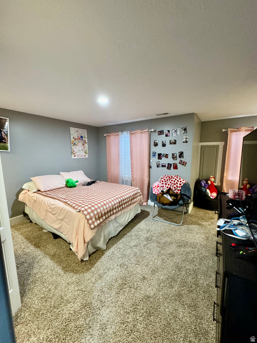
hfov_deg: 85.7
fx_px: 139
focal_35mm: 14
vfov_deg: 102.1
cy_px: 172
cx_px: 128
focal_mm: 2.22
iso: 500
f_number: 2.2
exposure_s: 1/60
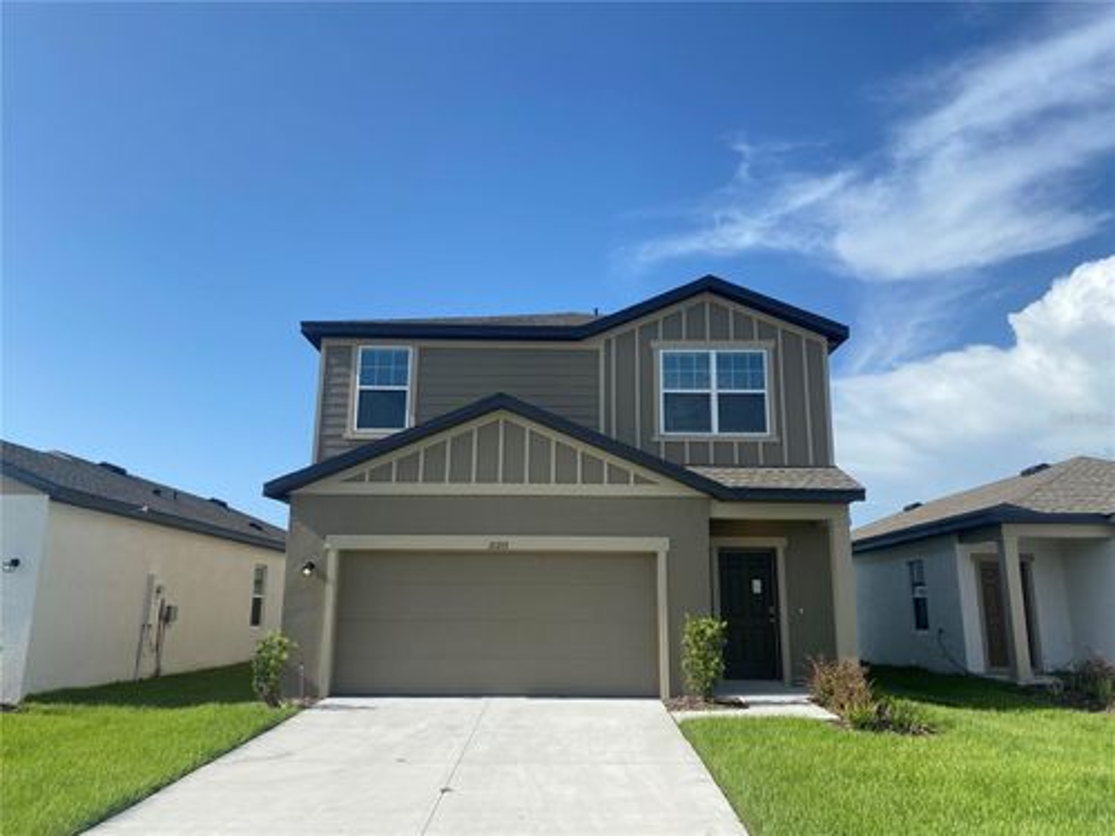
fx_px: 837
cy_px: 418
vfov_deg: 53.1
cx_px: 558
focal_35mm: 26
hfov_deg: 67.3
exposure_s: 1/3300
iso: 32
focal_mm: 4.25
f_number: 1.8
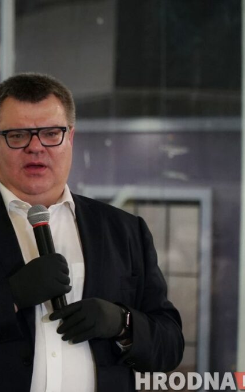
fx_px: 2575
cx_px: -8
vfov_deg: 8.7
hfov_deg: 5.4
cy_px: 197
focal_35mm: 241
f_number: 4
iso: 2500
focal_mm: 105
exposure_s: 1/125
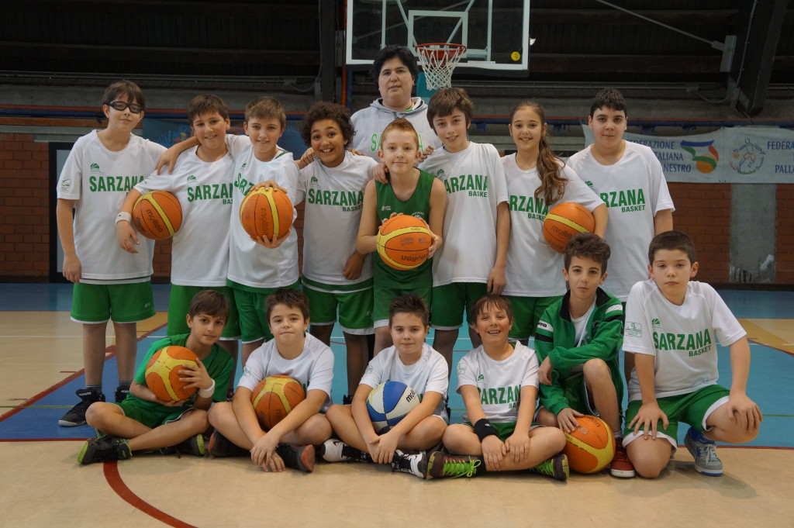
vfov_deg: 30.8
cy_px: 264
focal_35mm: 44
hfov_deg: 45.0
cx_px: 397
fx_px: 959
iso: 1000
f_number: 4
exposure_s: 1/160
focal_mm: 29
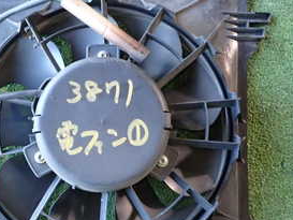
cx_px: 71
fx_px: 466
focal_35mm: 55
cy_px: 147
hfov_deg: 34.1
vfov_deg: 26.4
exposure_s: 1/40
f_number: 2
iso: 200
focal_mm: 4.5
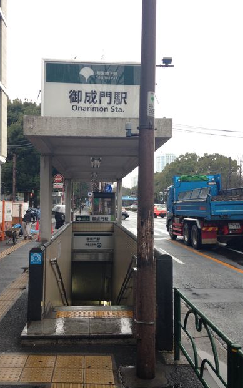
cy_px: 198
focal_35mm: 36
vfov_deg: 54.0
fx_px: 381
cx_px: 101
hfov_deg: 35.3
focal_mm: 4.12
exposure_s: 1/120
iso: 64
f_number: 2.4
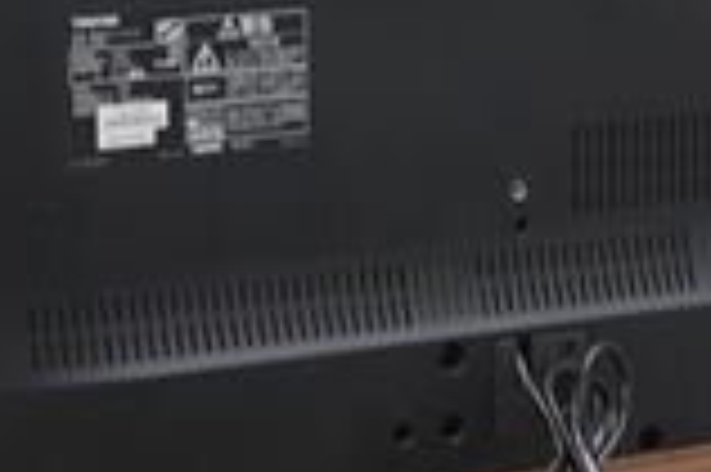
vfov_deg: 8.5
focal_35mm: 157
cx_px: 567
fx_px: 3103
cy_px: -301
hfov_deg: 13.0
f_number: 4
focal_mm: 23
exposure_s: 1/40
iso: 200
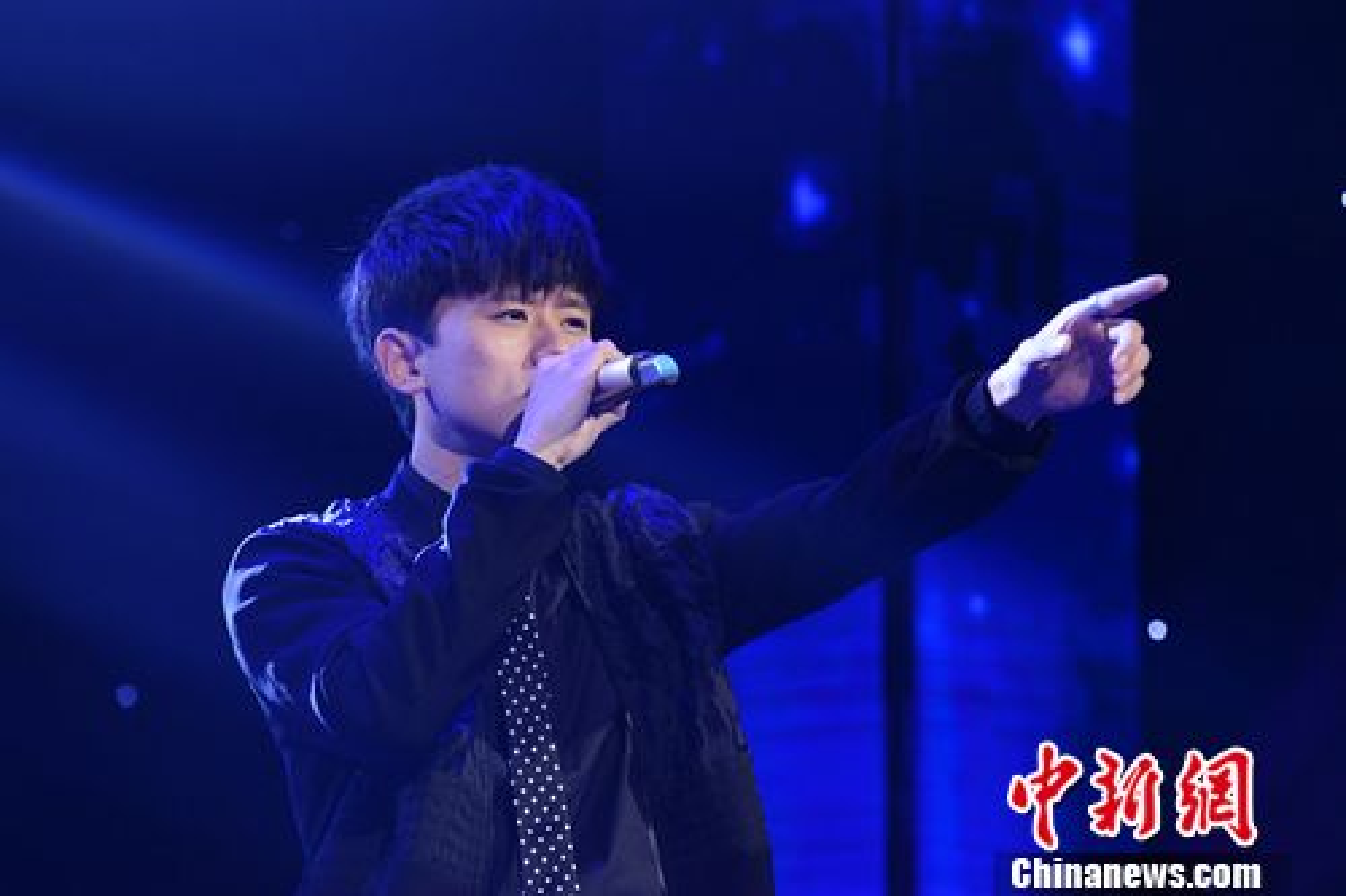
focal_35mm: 135
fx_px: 5046
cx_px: 673
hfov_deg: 15.2
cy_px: 448
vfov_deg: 10.2
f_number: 4.5
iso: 1000
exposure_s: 1/400
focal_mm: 135
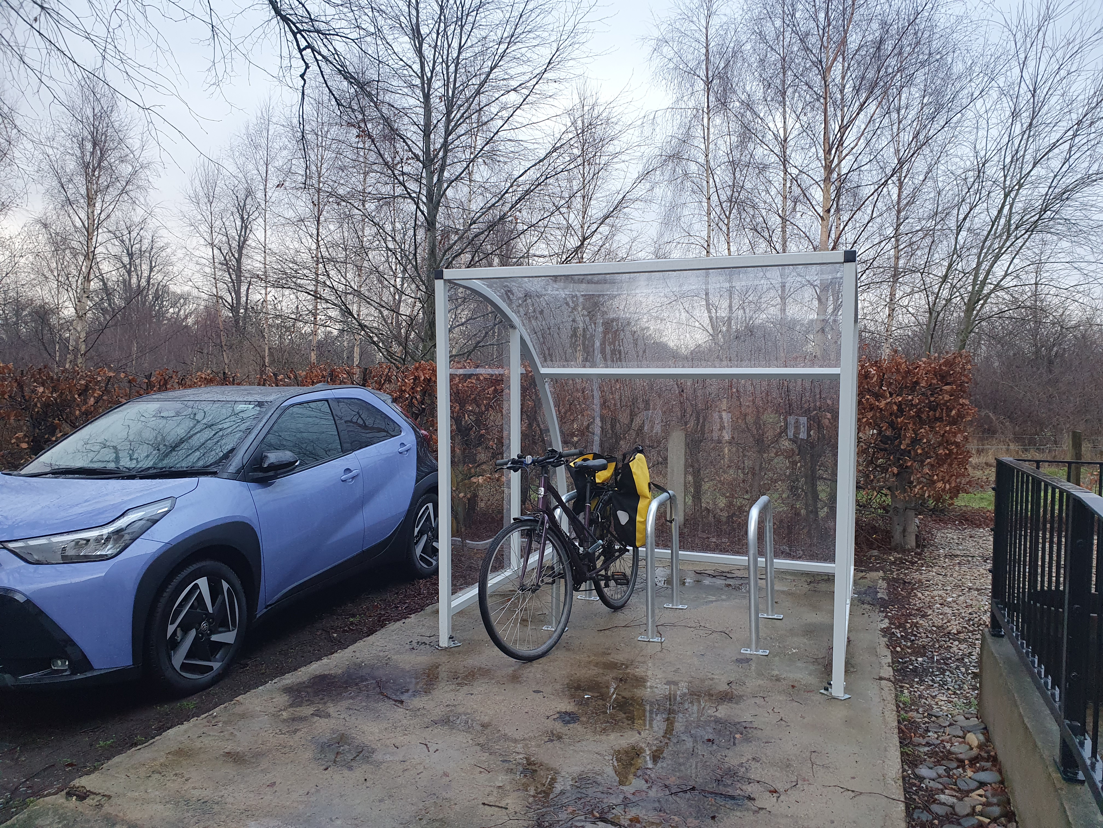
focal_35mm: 26
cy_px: 414
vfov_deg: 53.1
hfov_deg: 67.3
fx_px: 828
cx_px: 552
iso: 125
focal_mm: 4.32
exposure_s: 1/100
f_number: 2.4
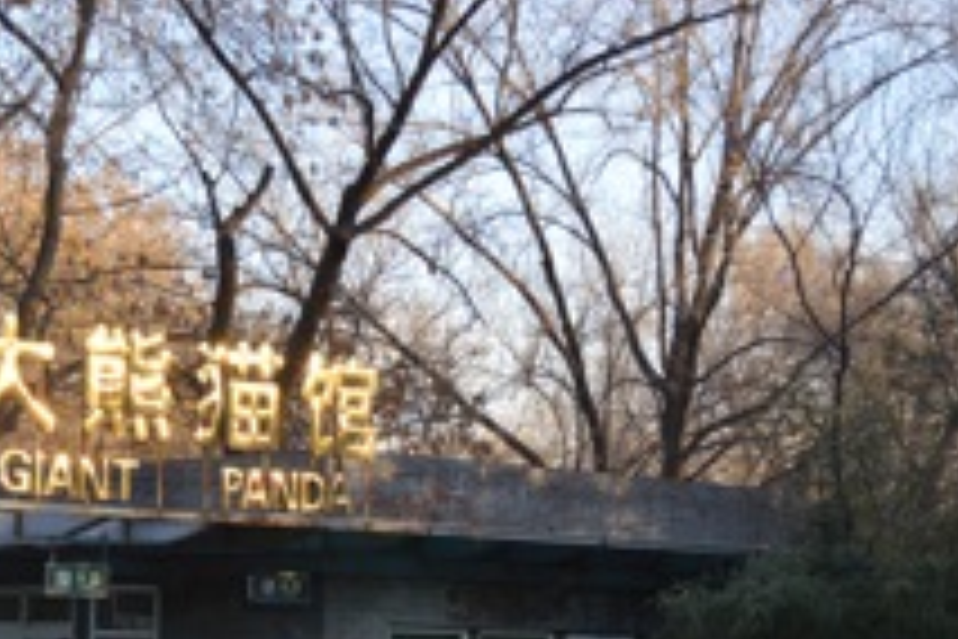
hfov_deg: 22.3
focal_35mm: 90
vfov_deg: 14.9
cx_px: 175
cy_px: 655
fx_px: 2396
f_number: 4.5
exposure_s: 1/125
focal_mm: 29
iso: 125
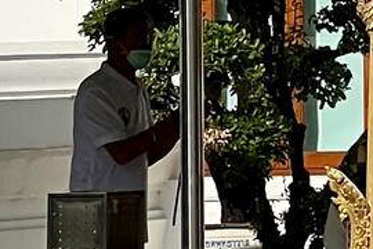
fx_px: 6289
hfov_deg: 3.4
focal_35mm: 607
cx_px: 924
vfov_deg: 2.2
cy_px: -642
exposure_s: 1/1167
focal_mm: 9
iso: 32
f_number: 2.8
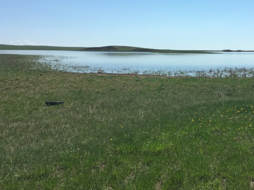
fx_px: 316
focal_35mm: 43
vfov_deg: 33.5
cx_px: 183
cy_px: 73
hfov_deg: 42.8
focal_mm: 4.15
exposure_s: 1/2653
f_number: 2.2
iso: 25
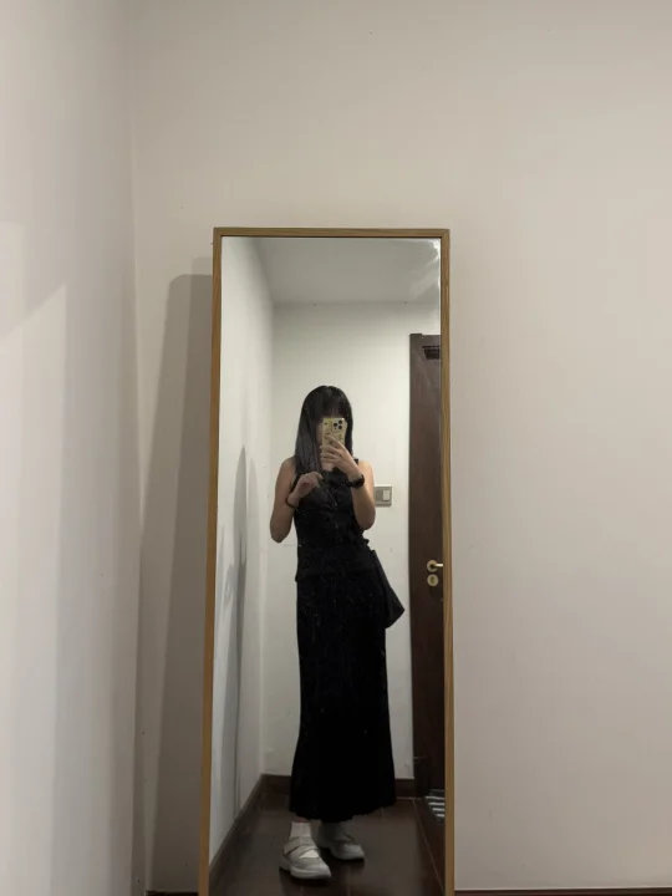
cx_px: 336
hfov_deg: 56.8
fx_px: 621
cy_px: 448
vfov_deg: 71.6
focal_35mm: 24
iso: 250
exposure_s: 1/50
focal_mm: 6.76
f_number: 1.78
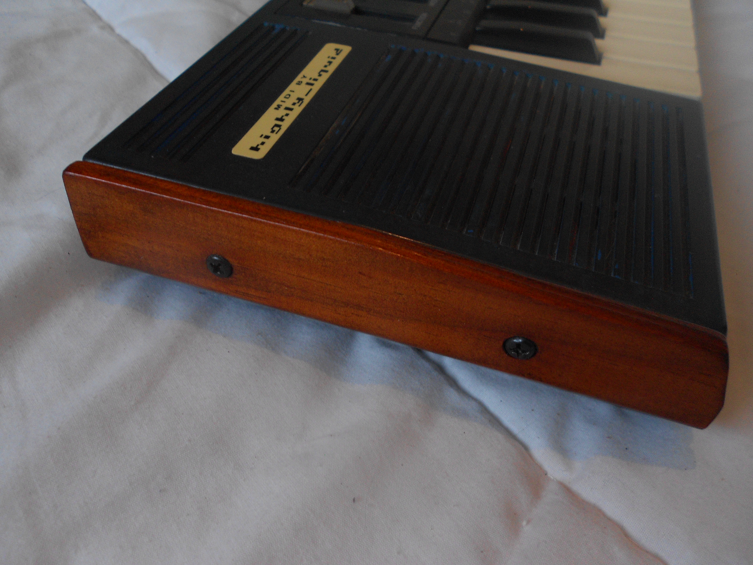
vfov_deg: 53.1
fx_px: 566
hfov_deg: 67.3
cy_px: 282
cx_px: 376
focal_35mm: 26
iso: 125
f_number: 3.2
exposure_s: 1/30
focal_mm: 4.6
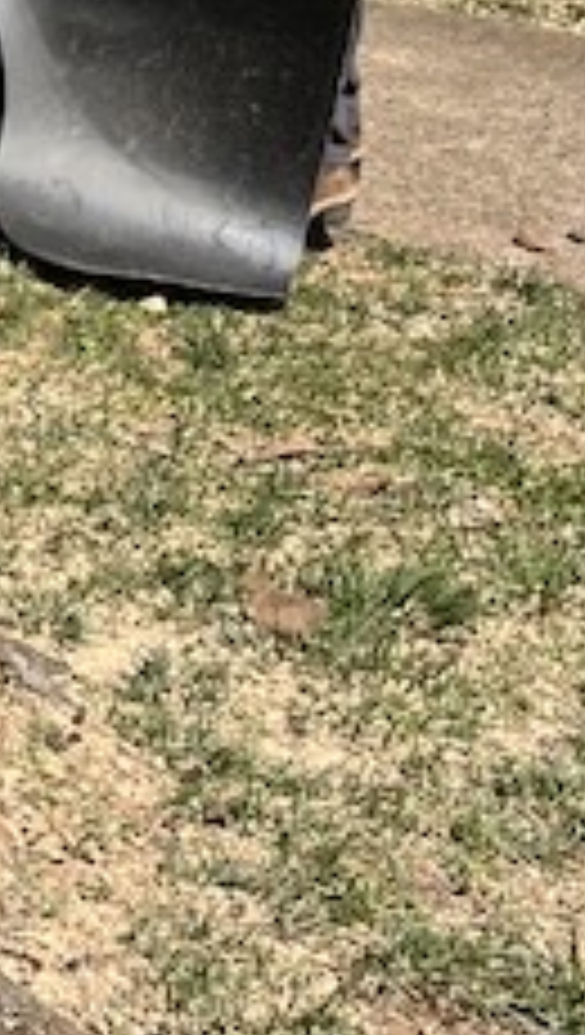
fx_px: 3407
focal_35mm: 124
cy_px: 248
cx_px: -562
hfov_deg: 9.2
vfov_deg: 17.2
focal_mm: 5.1
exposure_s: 1/3745
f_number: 1.6
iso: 50
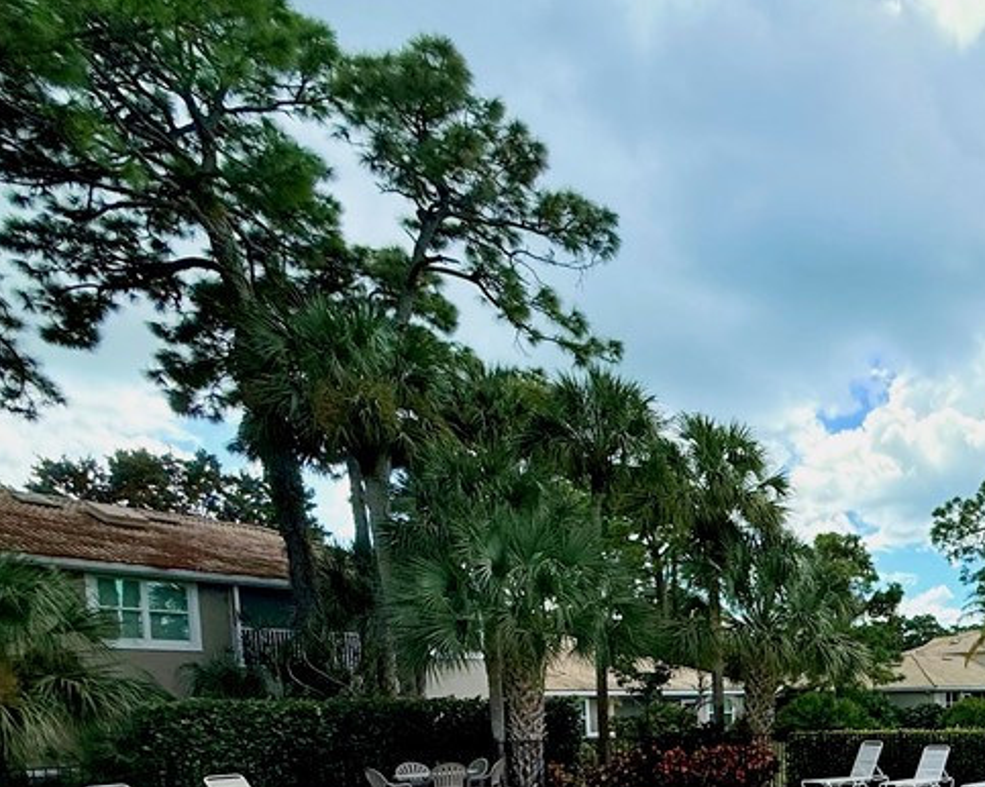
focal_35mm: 29
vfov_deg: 44.1
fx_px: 845
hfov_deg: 49.6
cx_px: 979
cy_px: 750
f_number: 2.2
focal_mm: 2.22
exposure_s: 1/2976
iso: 80
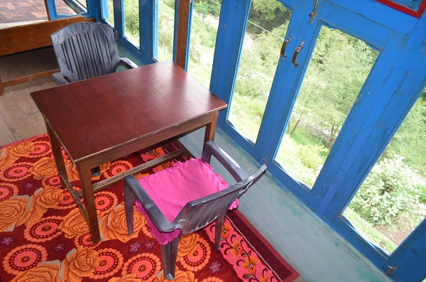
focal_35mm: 27
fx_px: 319
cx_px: 213
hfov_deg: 67.5
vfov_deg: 47.7
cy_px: 141
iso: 400
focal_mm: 18
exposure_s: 1/100
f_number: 3.5
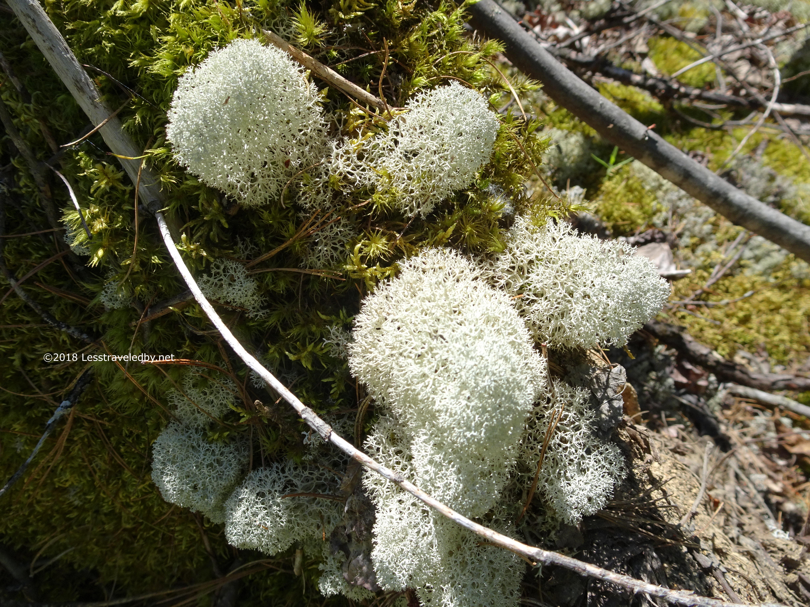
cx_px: 405
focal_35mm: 24
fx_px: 562
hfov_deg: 71.6
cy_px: 304
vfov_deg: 56.8
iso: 80
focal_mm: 4.1
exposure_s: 1/640
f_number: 3.5
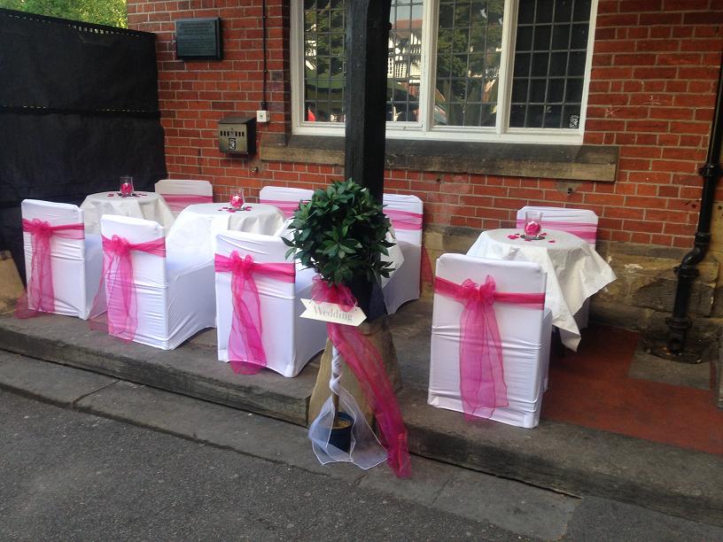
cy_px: 271
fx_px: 689
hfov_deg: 55.4
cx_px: 362
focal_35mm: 33
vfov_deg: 42.9
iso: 64
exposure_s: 1/120
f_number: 2.4
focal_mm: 4.13
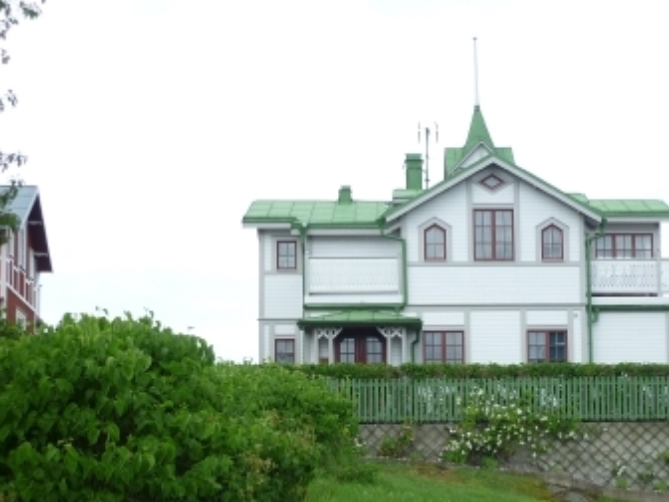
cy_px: 430
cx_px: 422
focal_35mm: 59
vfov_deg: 24.3
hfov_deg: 32.5
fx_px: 1140
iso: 80
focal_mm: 5.5
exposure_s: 1/500
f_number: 2.8
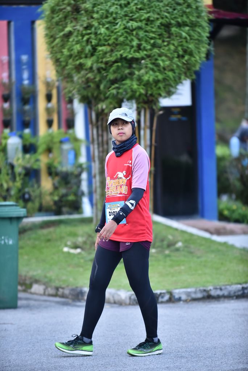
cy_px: 186
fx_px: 2064
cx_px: 124
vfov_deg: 10.3
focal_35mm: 200
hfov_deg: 6.9
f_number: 2.8
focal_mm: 200
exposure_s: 1/250
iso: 800
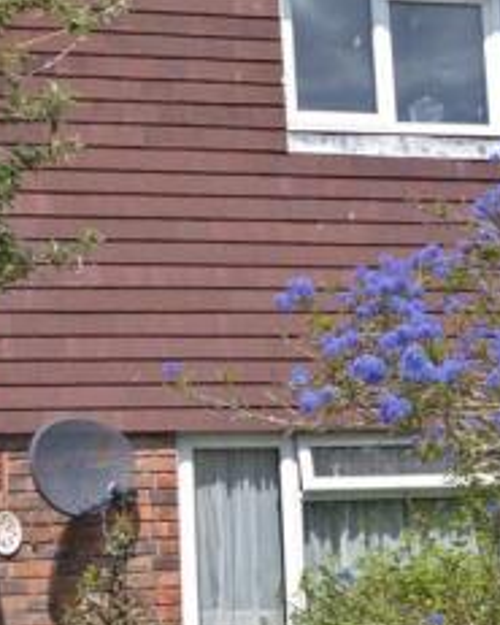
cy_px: 322
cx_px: 76
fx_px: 1331
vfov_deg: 26.4
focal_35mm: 72
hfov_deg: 20.9
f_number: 18
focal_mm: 18
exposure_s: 1/200
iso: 1600
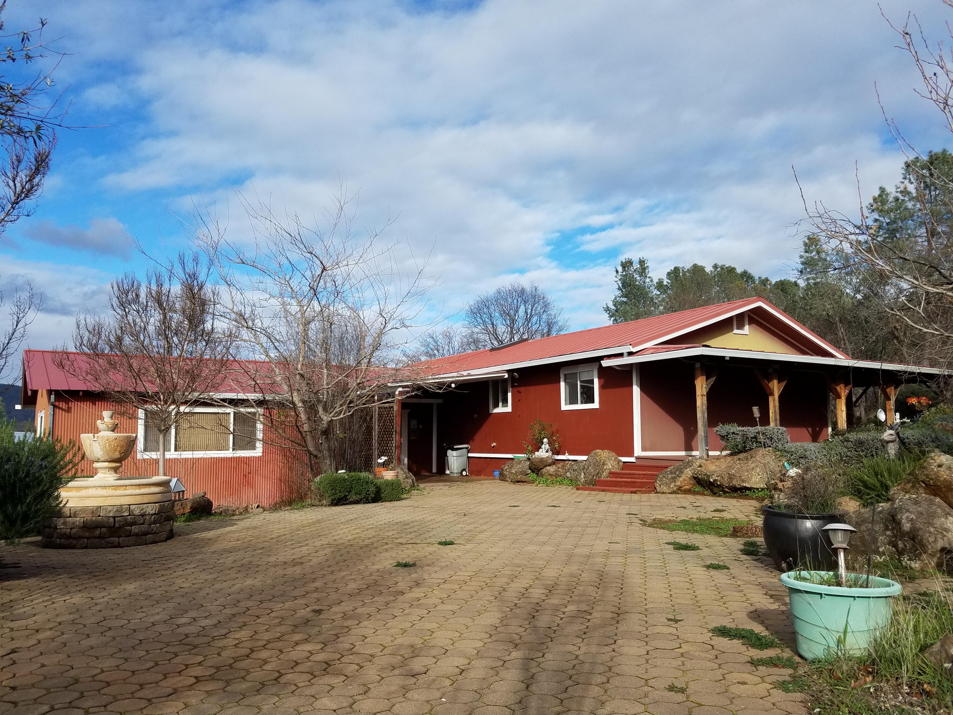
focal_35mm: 26
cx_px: 476
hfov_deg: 67.3
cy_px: 358
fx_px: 716
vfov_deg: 53.1
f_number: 1.7
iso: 50
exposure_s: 1/2552
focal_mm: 4.2
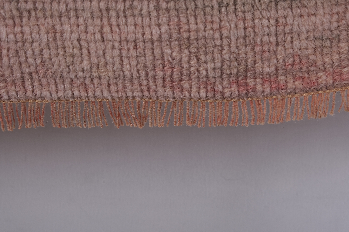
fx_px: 805
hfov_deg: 24.5
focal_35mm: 83
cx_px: 174
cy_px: 116
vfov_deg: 16.5
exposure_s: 1/160
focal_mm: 55
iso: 160
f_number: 13
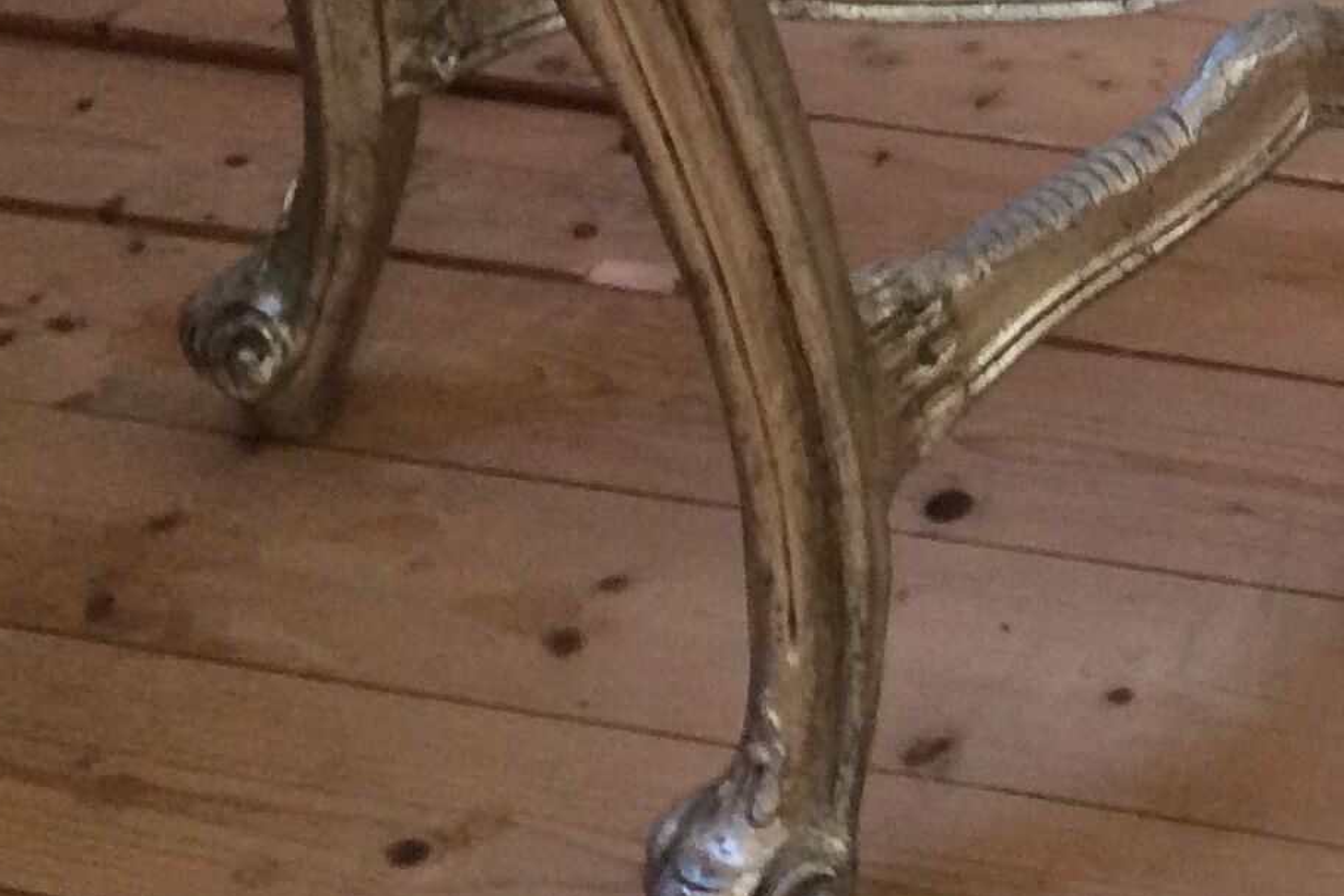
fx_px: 4032
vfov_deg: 11.7
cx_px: 1910
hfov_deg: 17.4
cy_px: -722
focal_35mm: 108
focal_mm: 4.15
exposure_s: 1/33
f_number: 2.2
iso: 160
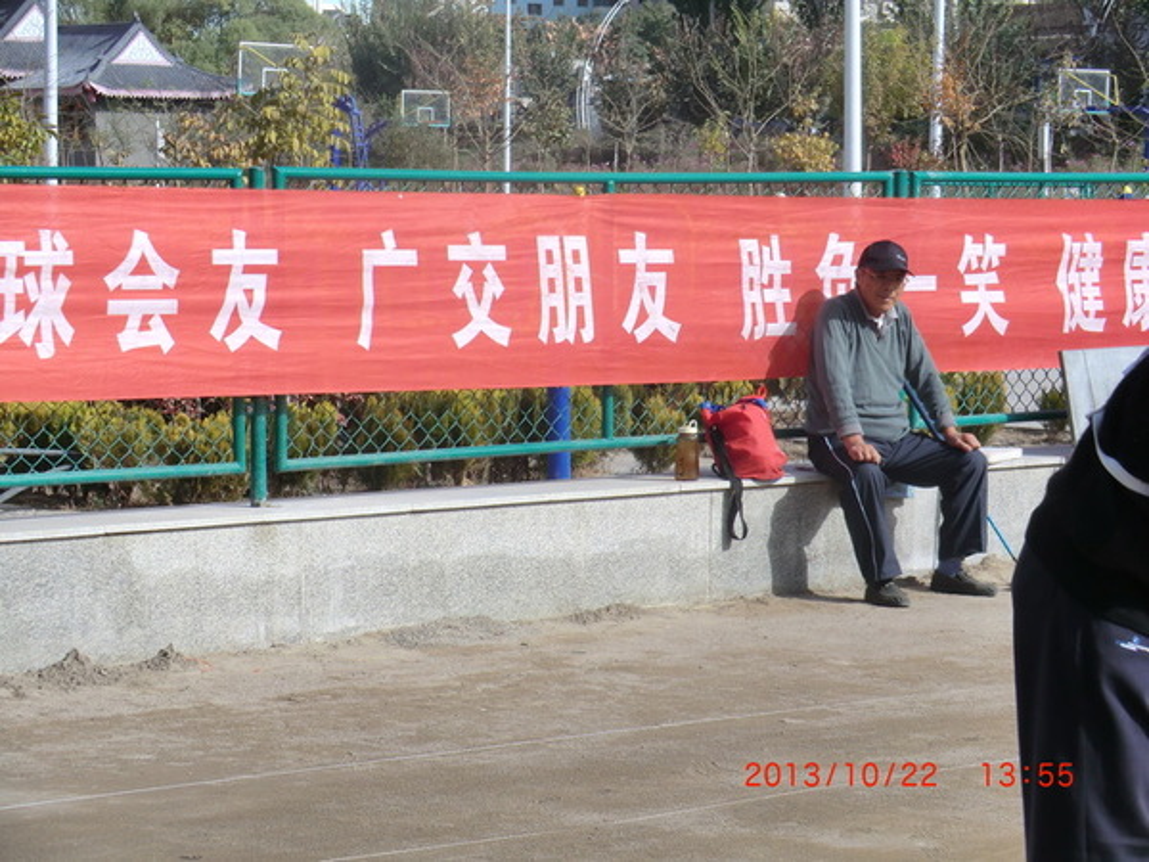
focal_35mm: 105
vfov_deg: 14.1
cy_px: 431
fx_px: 3485
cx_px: 574
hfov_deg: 18.7
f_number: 5
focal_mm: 18.8
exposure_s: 1/500
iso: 64
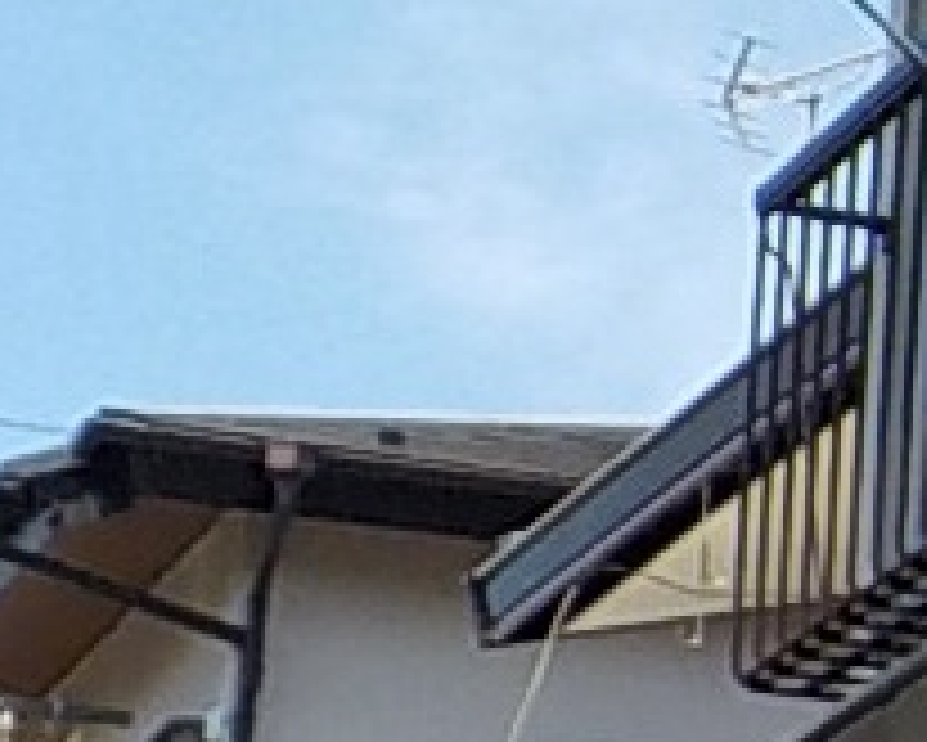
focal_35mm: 176
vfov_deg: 8.8
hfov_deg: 9.2
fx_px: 4831
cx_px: 2599
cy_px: 207
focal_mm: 4.1
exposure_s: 1/800
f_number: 3.3
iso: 125
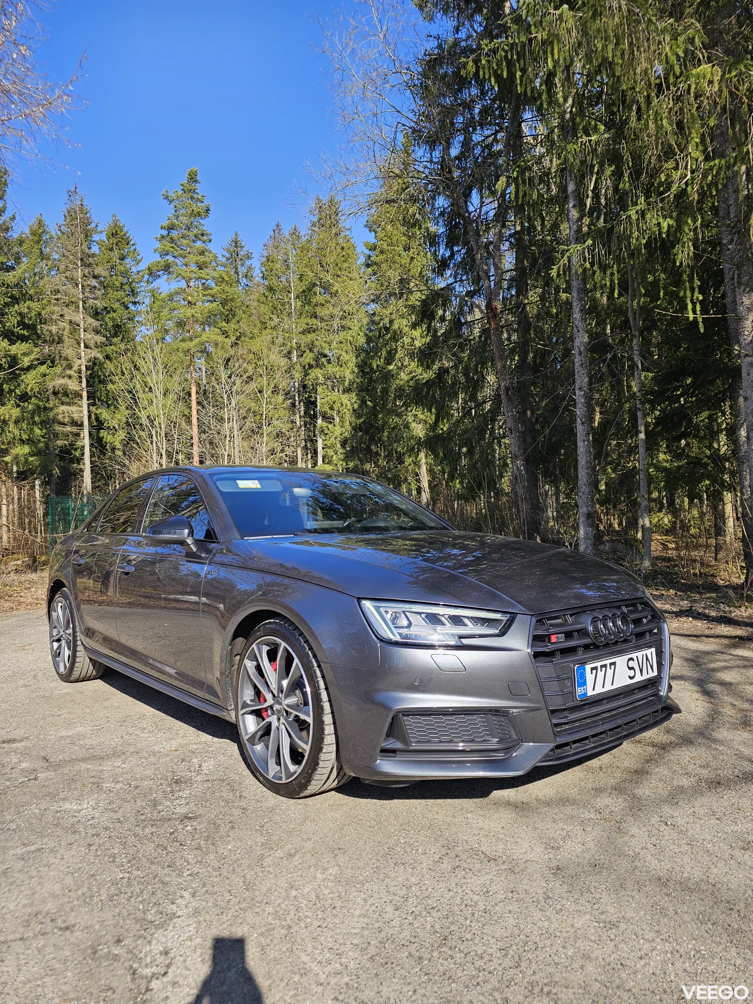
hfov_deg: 58.9
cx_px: 376
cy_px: 502
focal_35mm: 23
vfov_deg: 73.9
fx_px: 667
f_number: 1.7
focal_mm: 6.3
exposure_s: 1/324
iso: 10
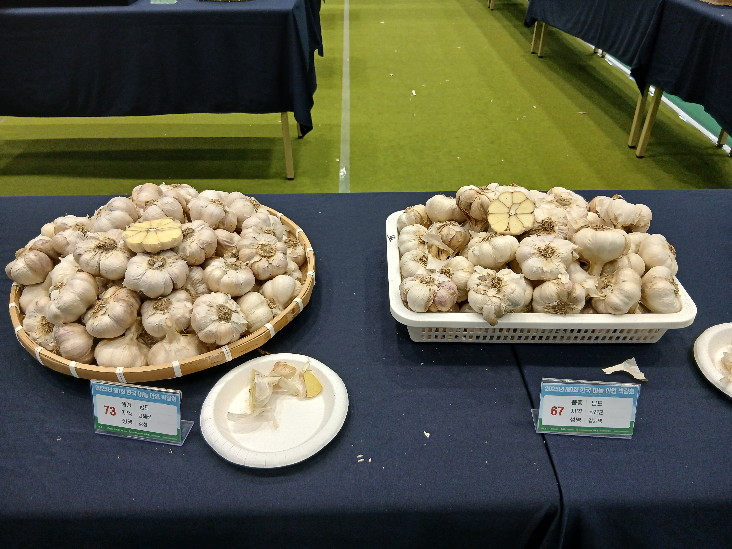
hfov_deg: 67.3
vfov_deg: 53.1
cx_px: 366
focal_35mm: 26
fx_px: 550
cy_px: 274
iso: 160
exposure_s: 1/60
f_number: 1.8
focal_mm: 3.98
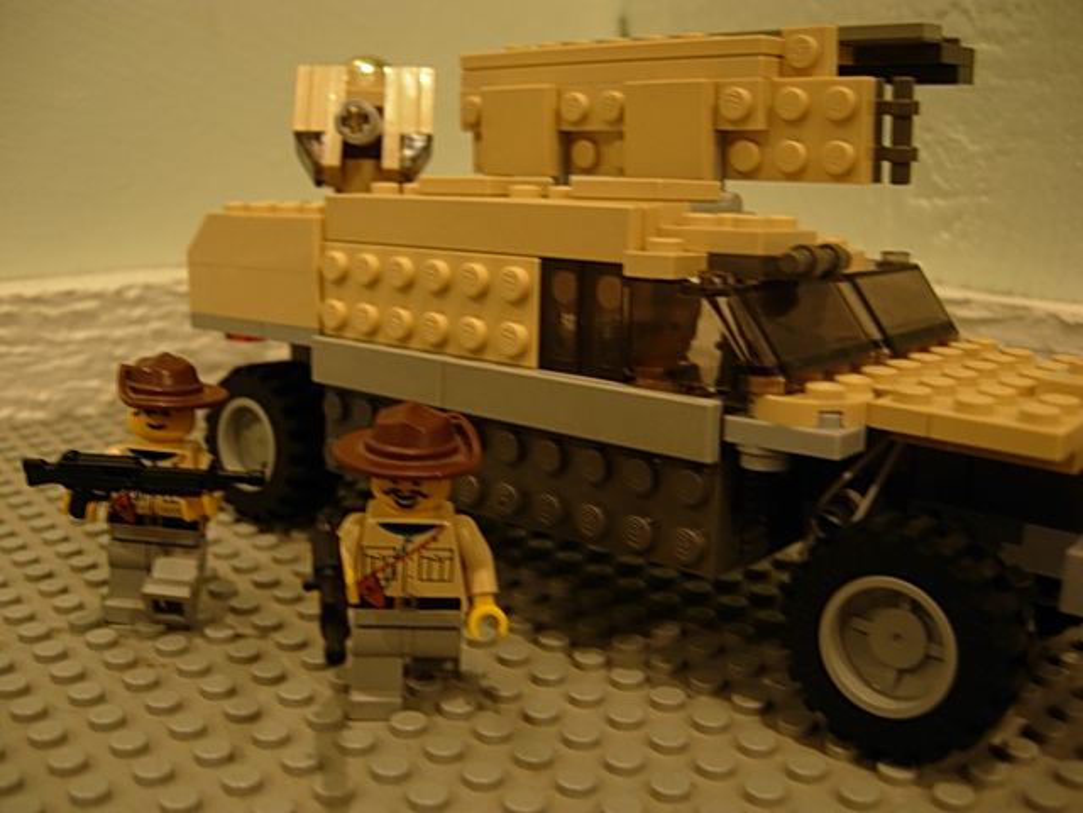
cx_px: 542
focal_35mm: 36
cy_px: 406
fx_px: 1126
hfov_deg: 51.4
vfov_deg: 39.7
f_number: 2.7
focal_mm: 7.5
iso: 91
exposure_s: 1/4
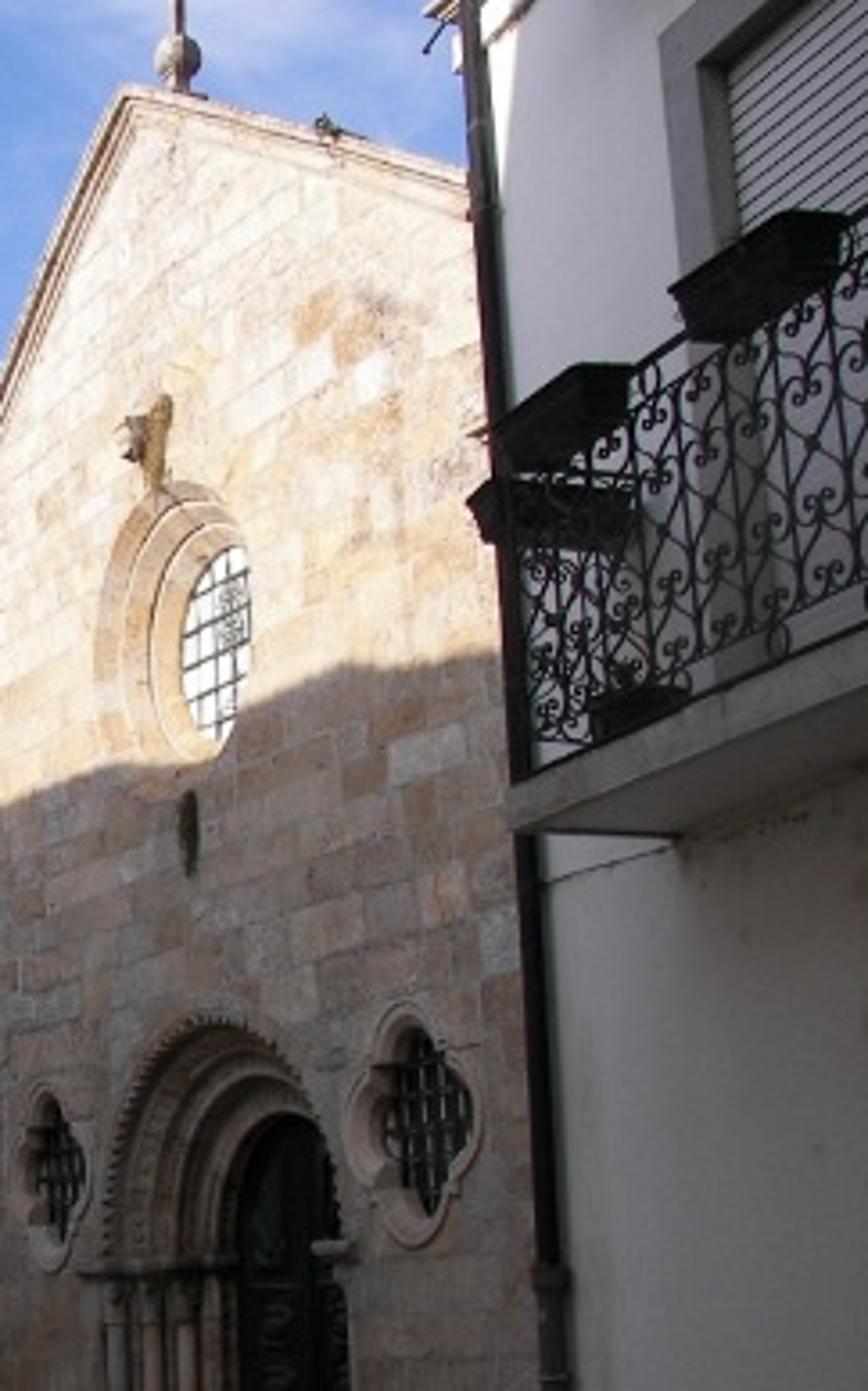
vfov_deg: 32.2
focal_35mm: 63
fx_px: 2388
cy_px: 932
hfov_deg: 20.0
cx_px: 18
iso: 50
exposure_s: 1/640
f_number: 2.8
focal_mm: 6
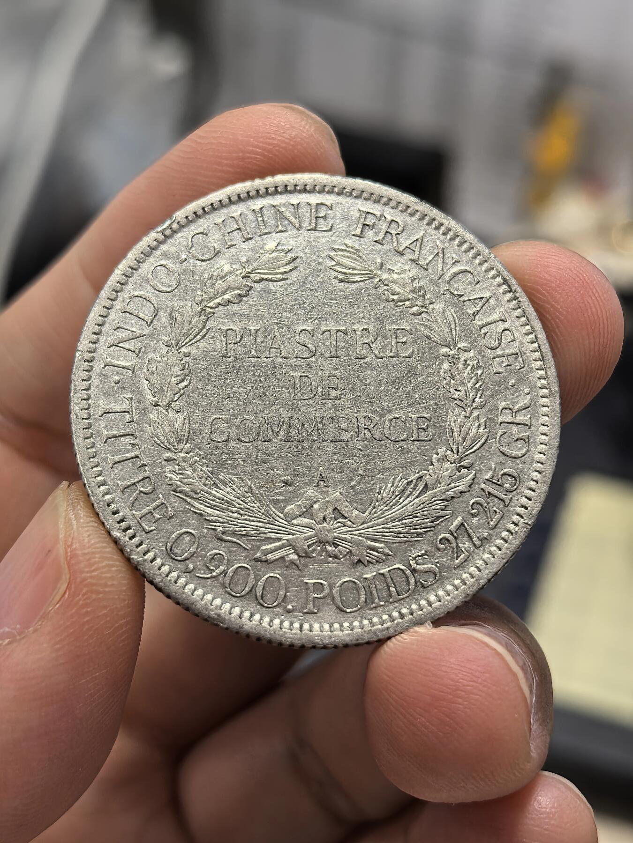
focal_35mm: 54
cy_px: 422
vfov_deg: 35.5
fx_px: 1317
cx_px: 316
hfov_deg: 27.0
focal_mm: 6.98
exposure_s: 1/100
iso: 200
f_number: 2
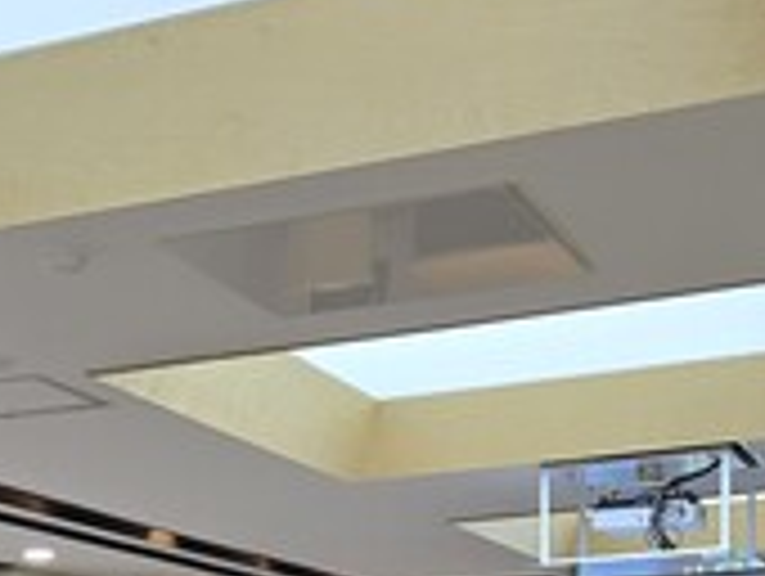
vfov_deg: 16.0
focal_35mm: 81
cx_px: 198
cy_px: 968
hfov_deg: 23.9
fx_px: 1793
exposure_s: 1/120
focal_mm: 5.4
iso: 125
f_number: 1.8
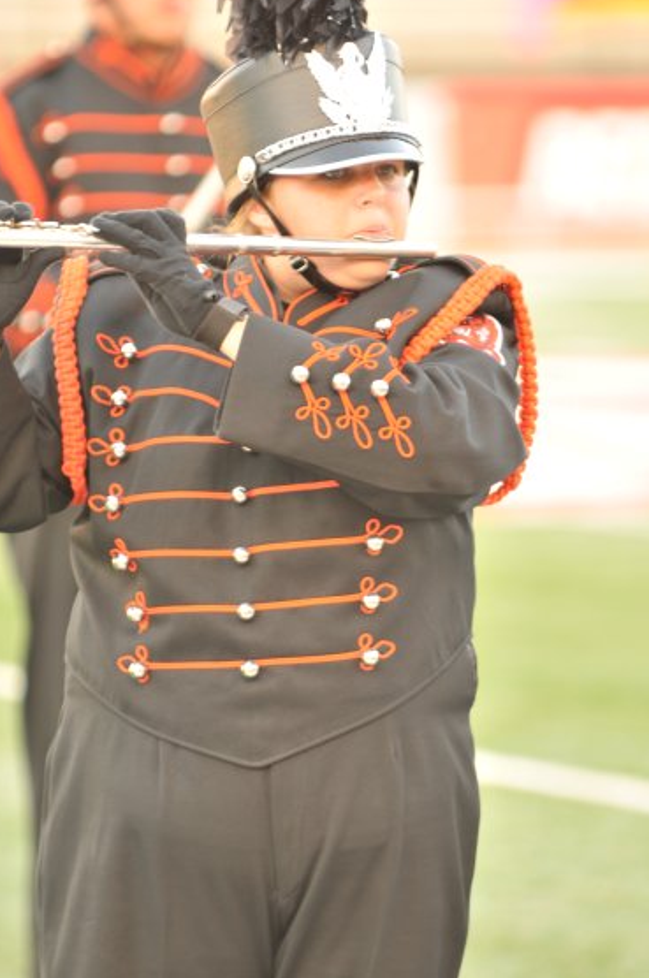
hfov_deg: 4.2
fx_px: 8788
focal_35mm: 324
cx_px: 339
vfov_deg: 6.4
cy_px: 473
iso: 200
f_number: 2.8
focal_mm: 200
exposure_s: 1/80
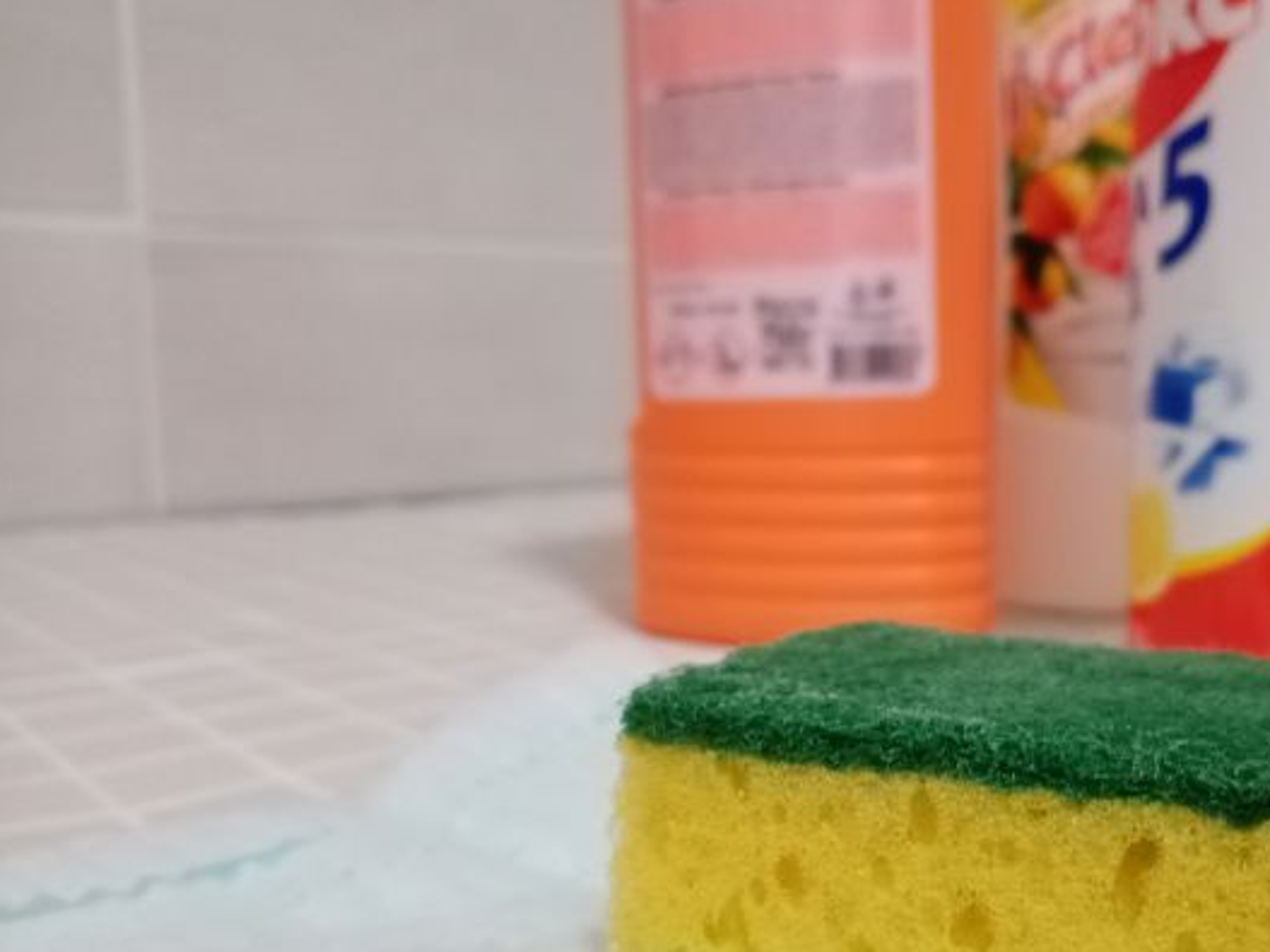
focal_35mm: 36
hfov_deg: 50.2
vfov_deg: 39.5
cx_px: 872
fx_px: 1320
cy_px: 575
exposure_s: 1/20
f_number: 1.8
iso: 1426
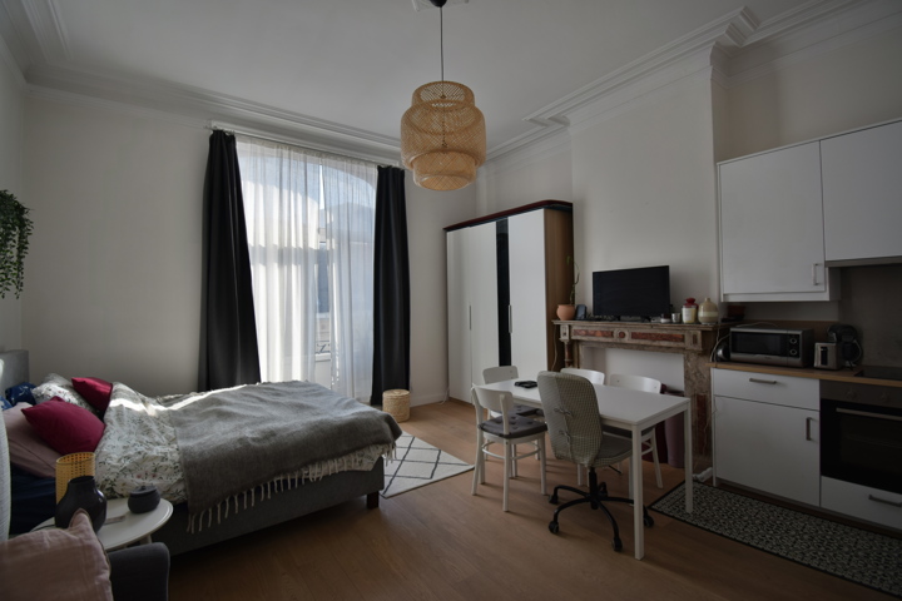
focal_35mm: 15
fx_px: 376
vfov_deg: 77.3
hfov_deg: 100.4
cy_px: 300
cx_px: 451
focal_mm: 10
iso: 100
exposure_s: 1/80
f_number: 4.5
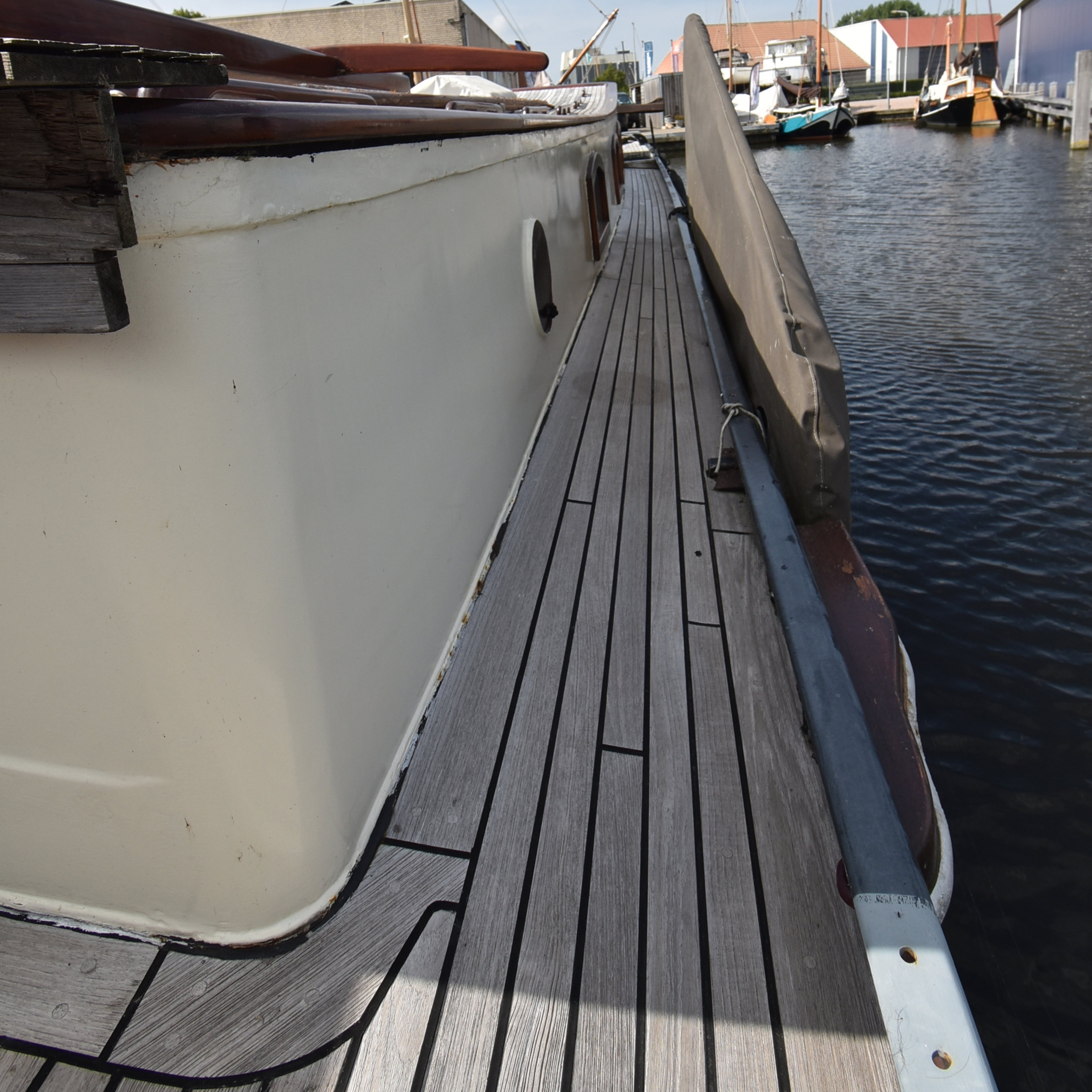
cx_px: 562
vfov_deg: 71.0
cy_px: 308
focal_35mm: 20
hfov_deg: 74.8
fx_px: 714
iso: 200
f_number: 8
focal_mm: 10
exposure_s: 1/500
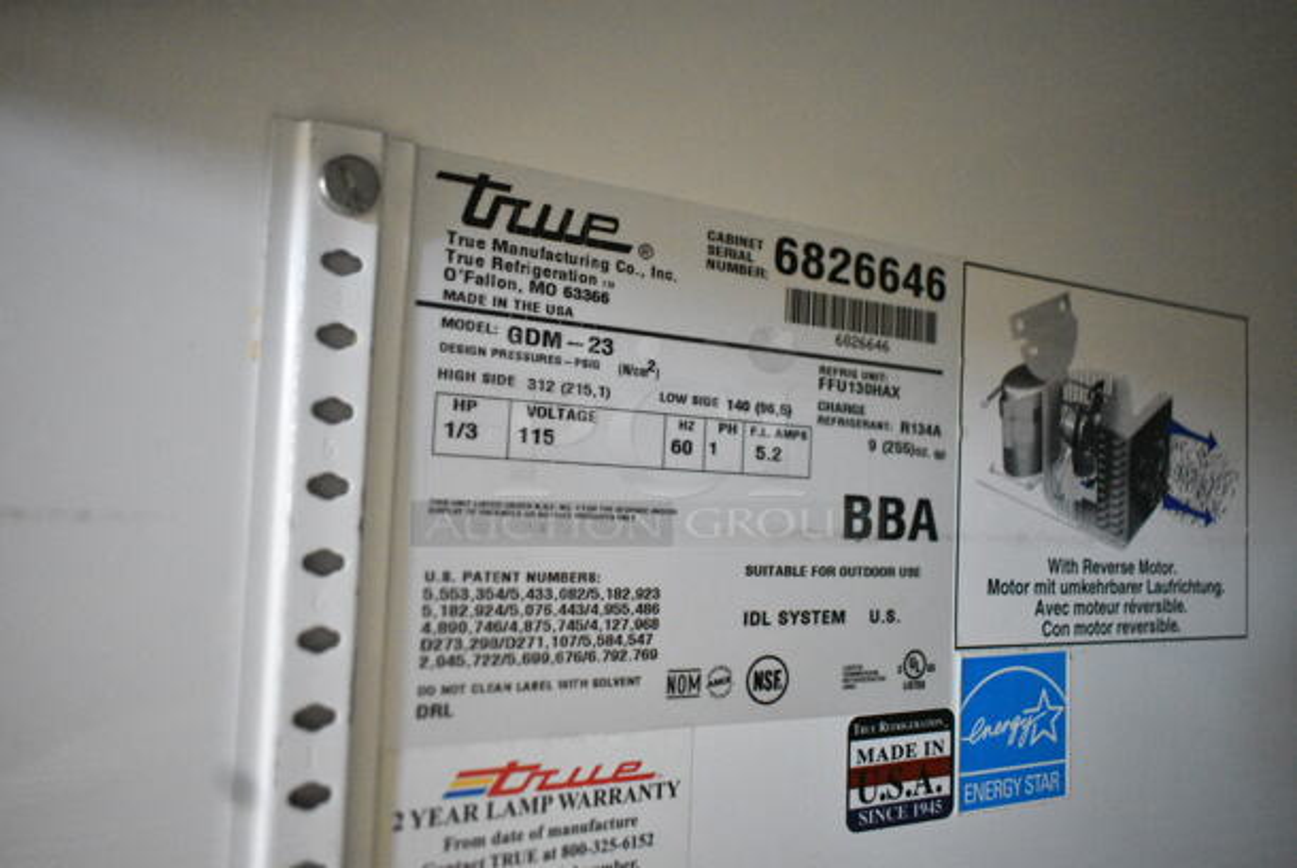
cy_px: 434
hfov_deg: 67.3
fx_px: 974
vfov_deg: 48.0
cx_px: 648
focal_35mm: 27
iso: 6400
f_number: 3.5
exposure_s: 1/200
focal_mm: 18
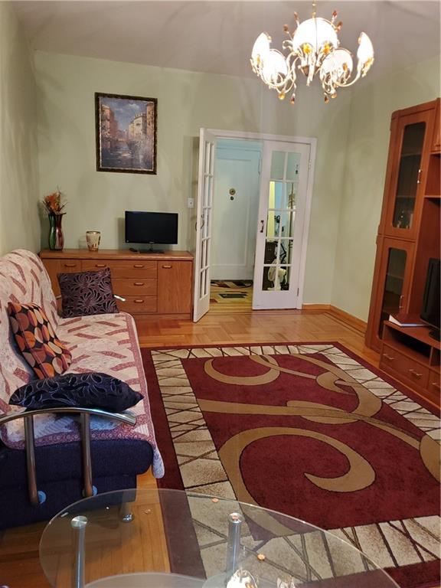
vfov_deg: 67.3
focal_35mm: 26
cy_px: 294
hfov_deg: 53.1
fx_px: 442
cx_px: 220
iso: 320
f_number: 1.5
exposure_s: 1/39
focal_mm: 4.3
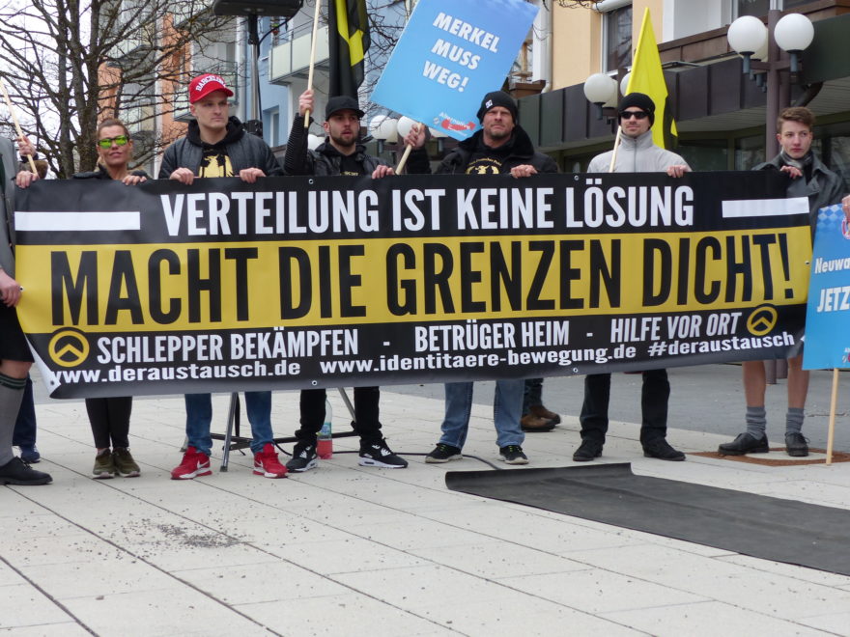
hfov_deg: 30.7
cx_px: 425
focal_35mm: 63
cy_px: 318
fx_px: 1547
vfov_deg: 23.3
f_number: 3.5
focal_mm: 11.4
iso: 100
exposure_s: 1/125
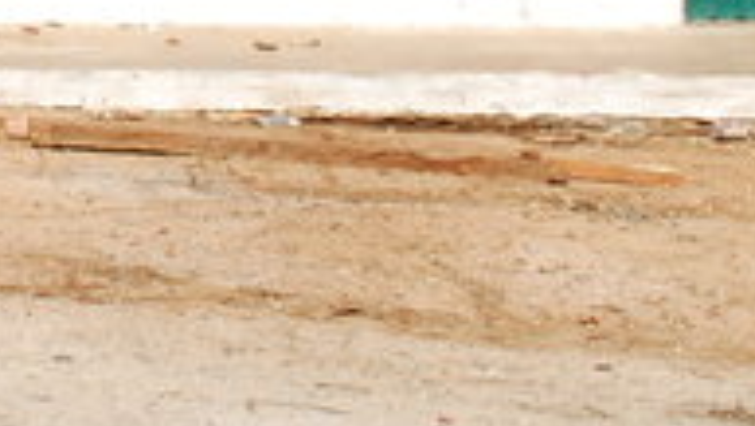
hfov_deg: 13.4
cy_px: -221
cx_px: -399
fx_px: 3006
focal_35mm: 150
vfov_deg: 7.9
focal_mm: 18
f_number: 10
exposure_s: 1/400
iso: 200
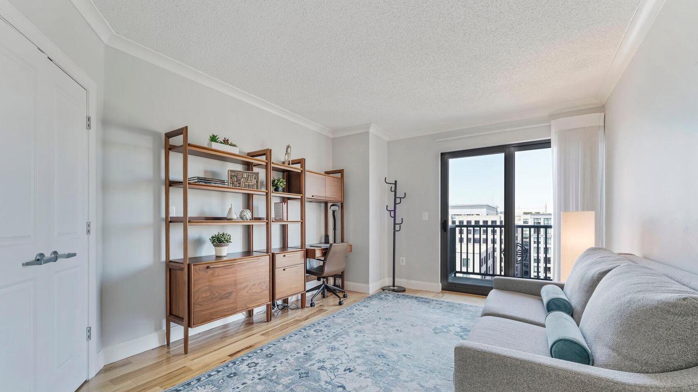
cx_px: 353
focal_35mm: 15
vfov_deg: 70.2
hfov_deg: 103.0
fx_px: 278
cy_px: 224
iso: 400
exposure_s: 1/2
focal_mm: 14
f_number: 8
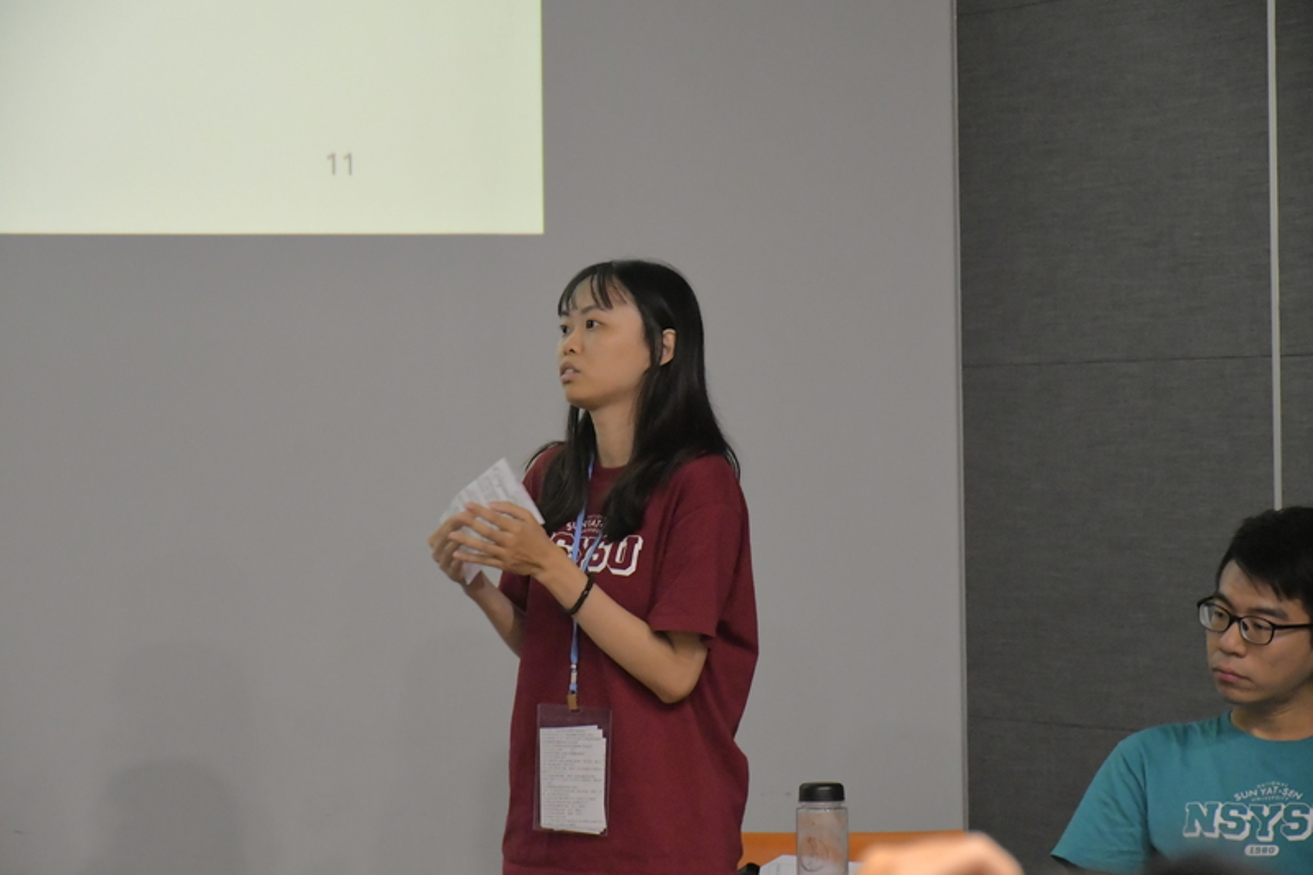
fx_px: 5178
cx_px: 656
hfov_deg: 14.5
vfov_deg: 9.7
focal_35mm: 142
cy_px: 438
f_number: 6.3
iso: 6400
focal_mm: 95
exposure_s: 1/100
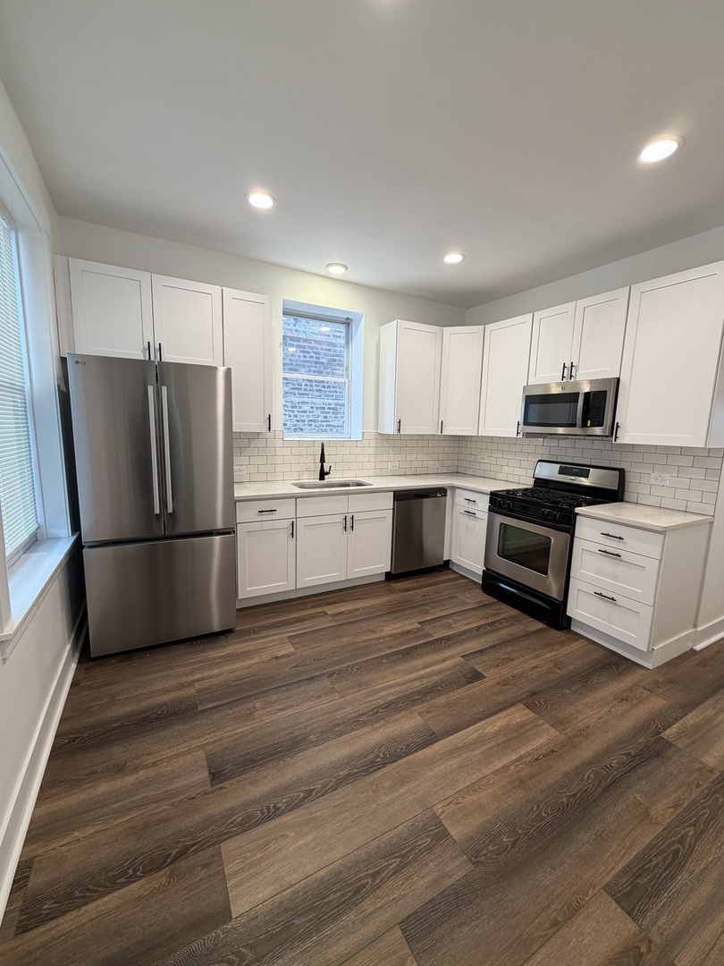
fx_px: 390
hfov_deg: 85.7
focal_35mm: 14
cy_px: 483
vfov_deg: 102.1
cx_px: 362
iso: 200
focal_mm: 2.22
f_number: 2.2
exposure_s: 1/120
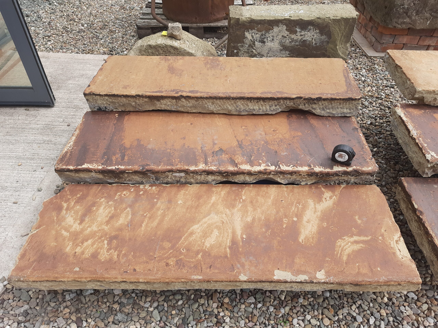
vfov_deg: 56.8
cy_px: 164
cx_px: 219
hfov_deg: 71.6
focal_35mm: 24
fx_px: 304
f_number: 1.8
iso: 20
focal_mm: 5.23
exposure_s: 1/472
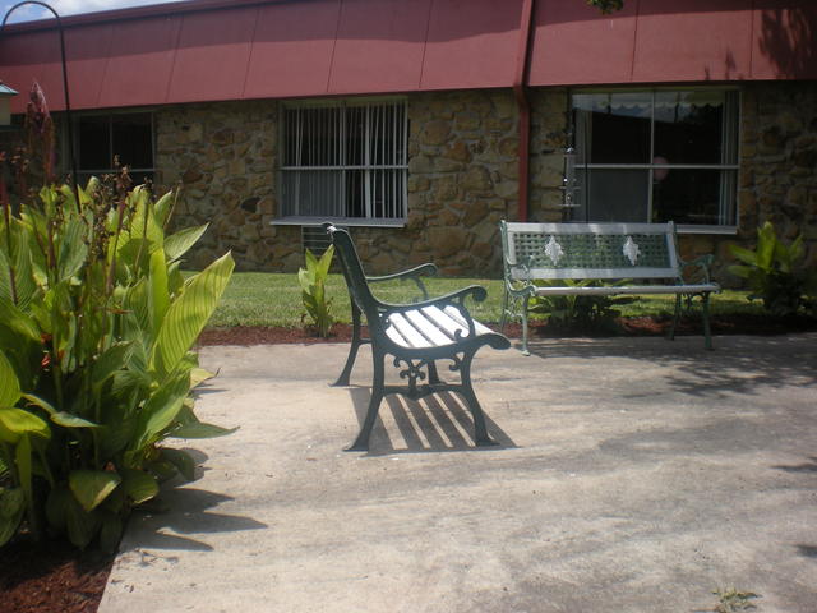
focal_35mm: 38
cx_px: 408
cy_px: 306
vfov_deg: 37.7
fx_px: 897
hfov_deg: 49.0
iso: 64
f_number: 4.6
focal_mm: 6.3
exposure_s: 1/390
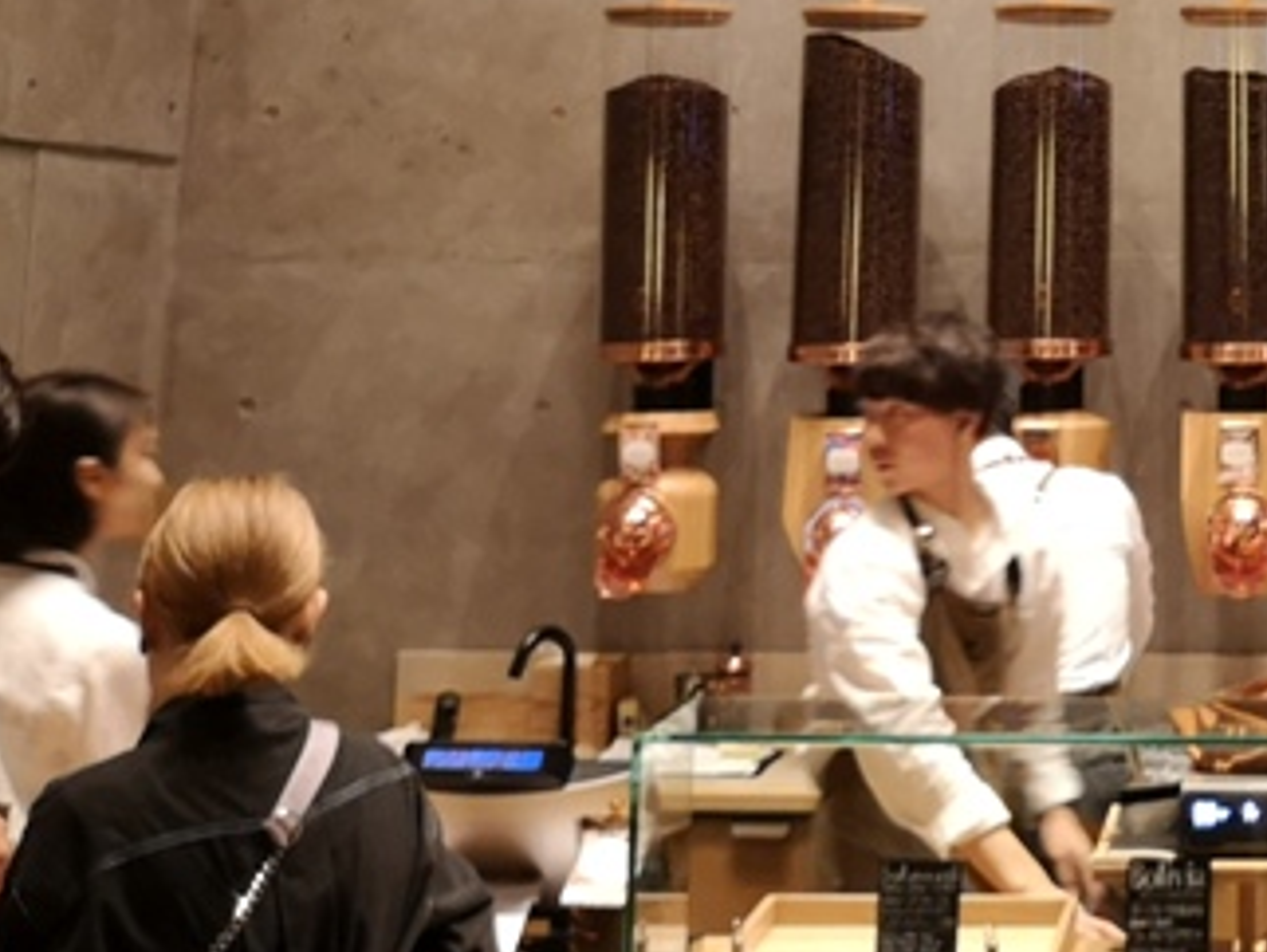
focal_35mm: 67
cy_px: -153
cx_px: 1306
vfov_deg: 20.7
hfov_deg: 27.1
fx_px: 2454
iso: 640
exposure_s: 1/50
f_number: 1.8
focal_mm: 3.95
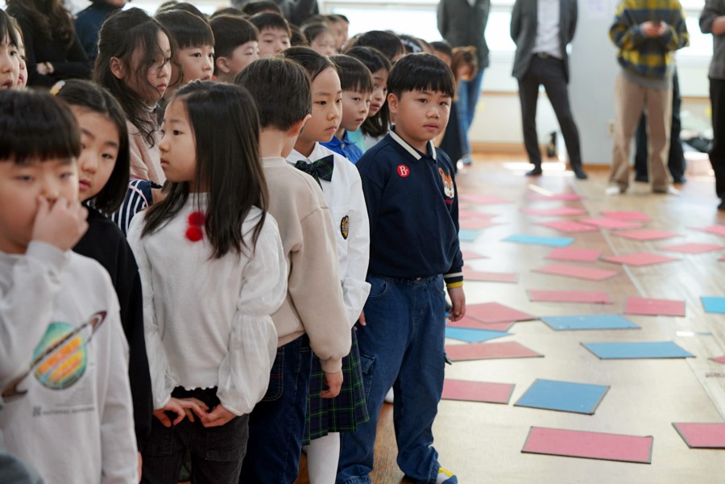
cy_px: 242
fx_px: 1410
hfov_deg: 28.8
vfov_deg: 19.5
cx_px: 362
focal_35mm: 70
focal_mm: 70
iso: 1000
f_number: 4
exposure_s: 1/160
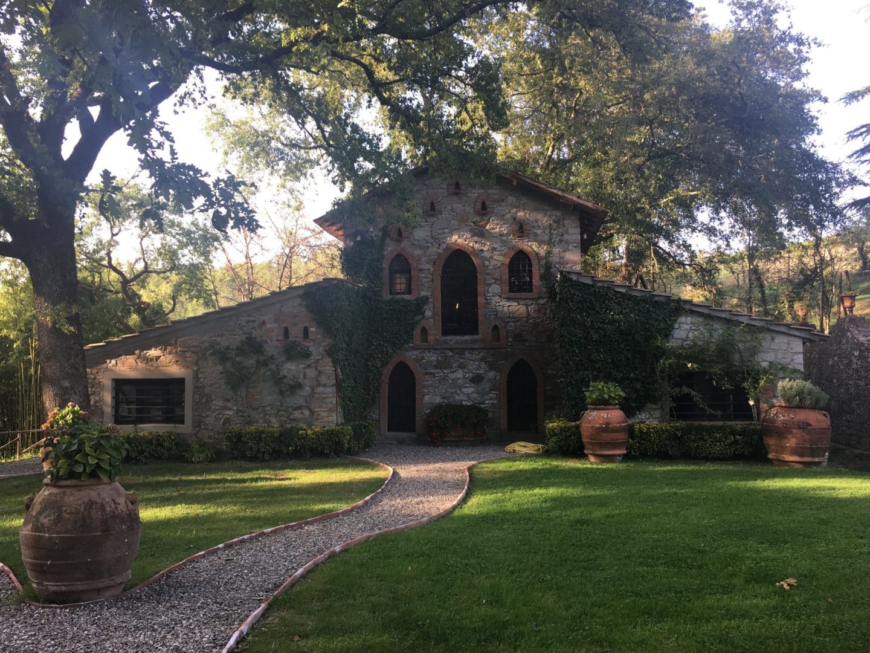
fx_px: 729
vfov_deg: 48.2
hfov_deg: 61.7
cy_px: 326
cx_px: 435
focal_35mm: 29
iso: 25
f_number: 2.2
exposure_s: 1/107
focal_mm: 4.15
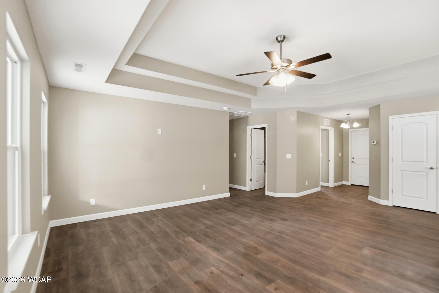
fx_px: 183
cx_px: 220
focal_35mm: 15
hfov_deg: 100.4
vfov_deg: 77.3
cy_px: 146
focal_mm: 10
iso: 125
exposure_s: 1/200
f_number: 5.6
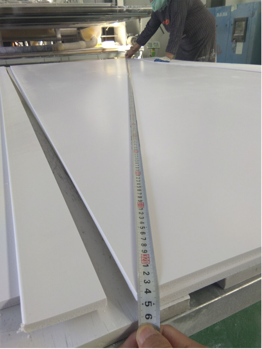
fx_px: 293
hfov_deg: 48.2
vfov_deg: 61.7
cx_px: 131
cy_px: 174
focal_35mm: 29
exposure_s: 1/30
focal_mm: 4.15
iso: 125
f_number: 2.2
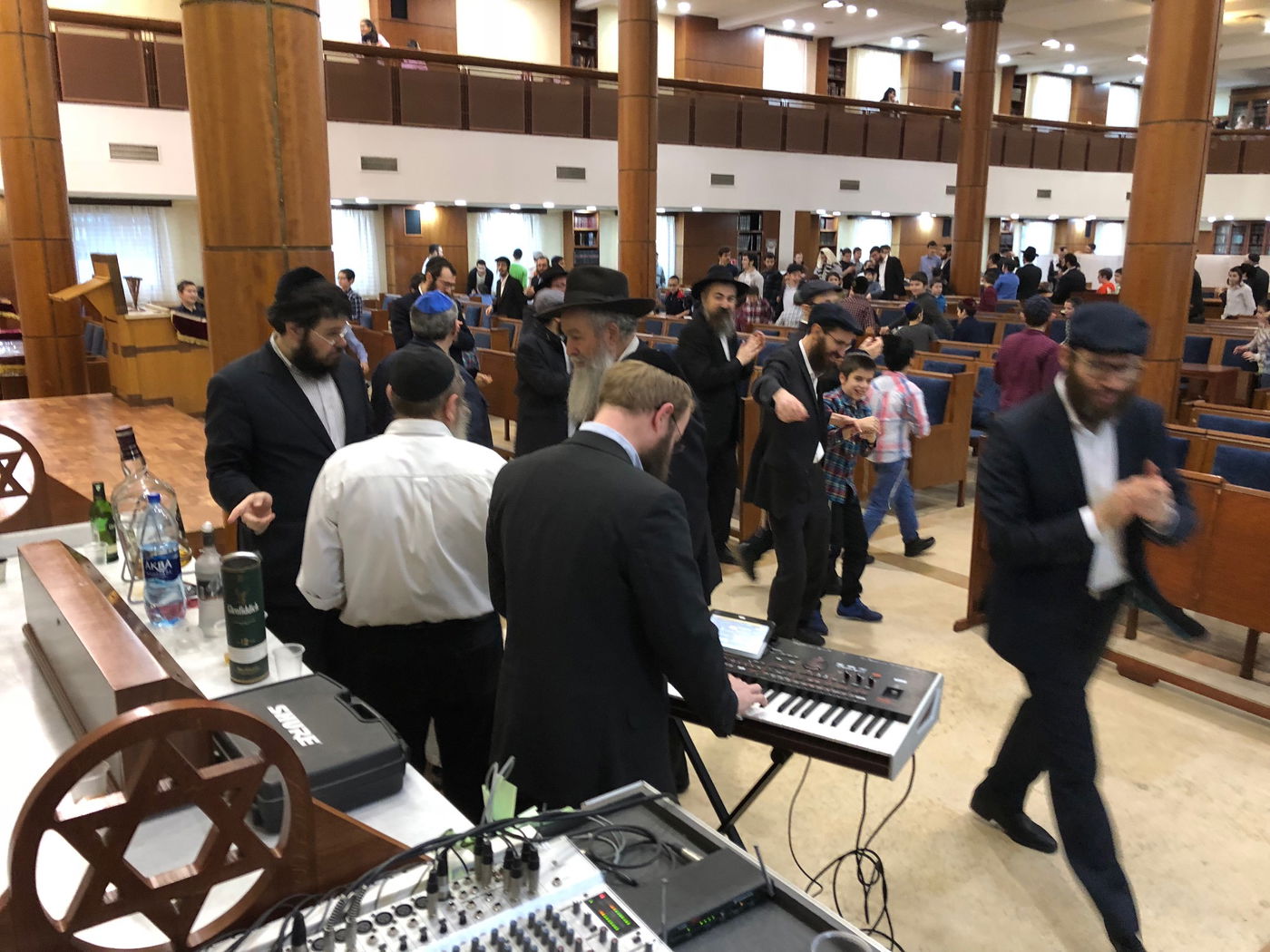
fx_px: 1027
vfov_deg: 49.7
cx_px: 635
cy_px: 476
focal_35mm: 28
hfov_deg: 63.4
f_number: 1.8
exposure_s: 1/50
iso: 320
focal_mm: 4
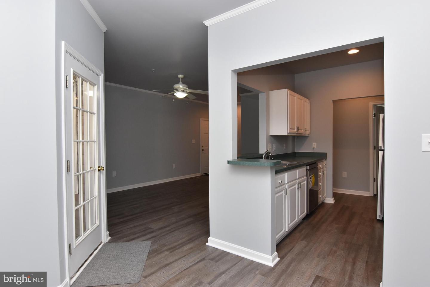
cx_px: 215
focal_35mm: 18
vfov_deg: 67.5
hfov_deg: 90.0
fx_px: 215
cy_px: 144
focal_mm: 12
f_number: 8
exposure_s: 1/80
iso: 800
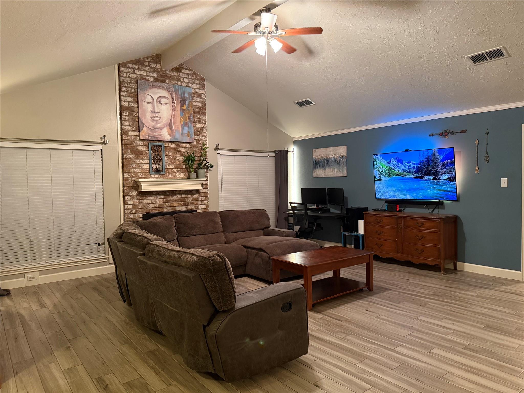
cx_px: 262
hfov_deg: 71.6
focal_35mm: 24
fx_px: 363
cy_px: 196
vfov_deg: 56.8
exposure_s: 1/40
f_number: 1.78
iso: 640
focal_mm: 6.76
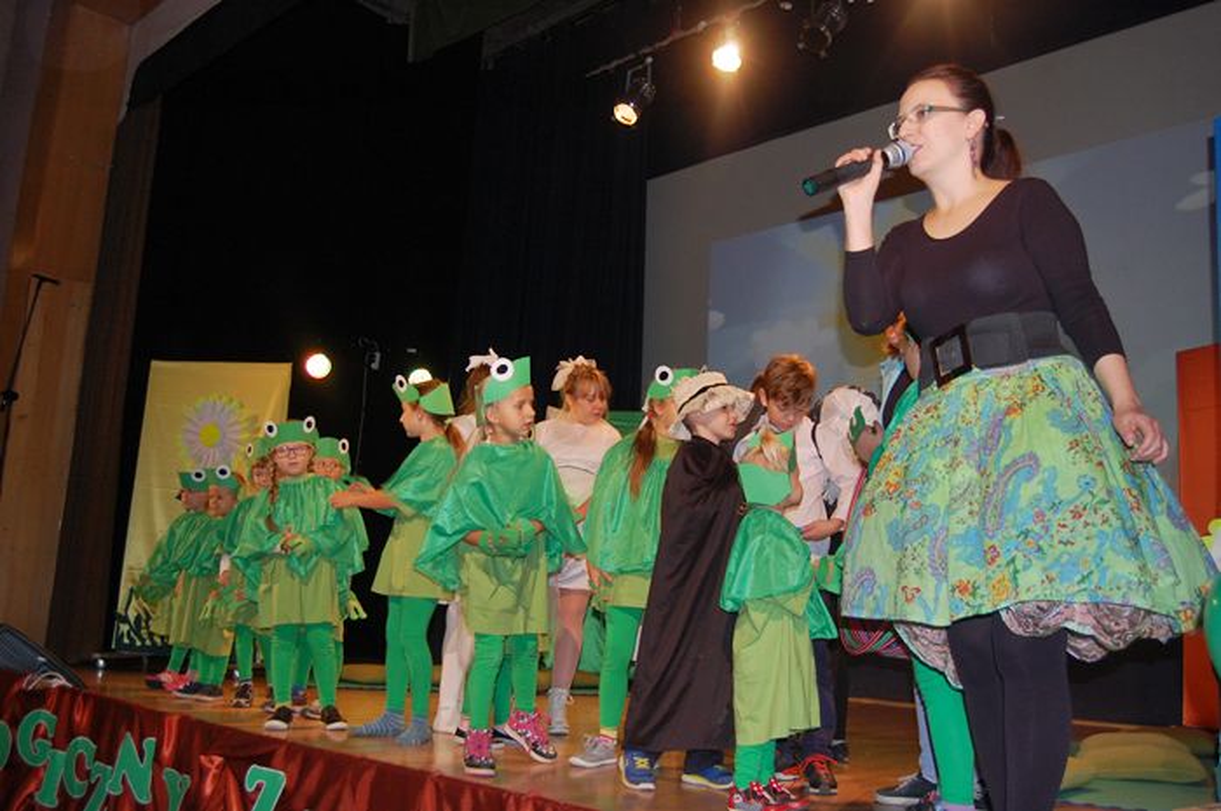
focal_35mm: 34
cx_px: 610
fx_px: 1169
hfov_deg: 55.2
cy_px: 406
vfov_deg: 38.3
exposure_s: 1/60
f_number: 3.8
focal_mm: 23
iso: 400
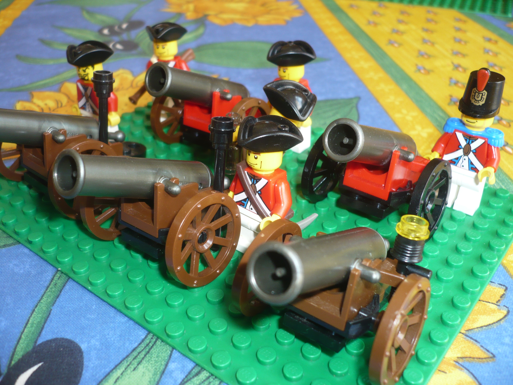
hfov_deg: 52.6
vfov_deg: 40.7
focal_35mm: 35
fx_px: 519
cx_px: 256
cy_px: 192
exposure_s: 1/30
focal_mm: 5.8
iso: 100
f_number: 2.8
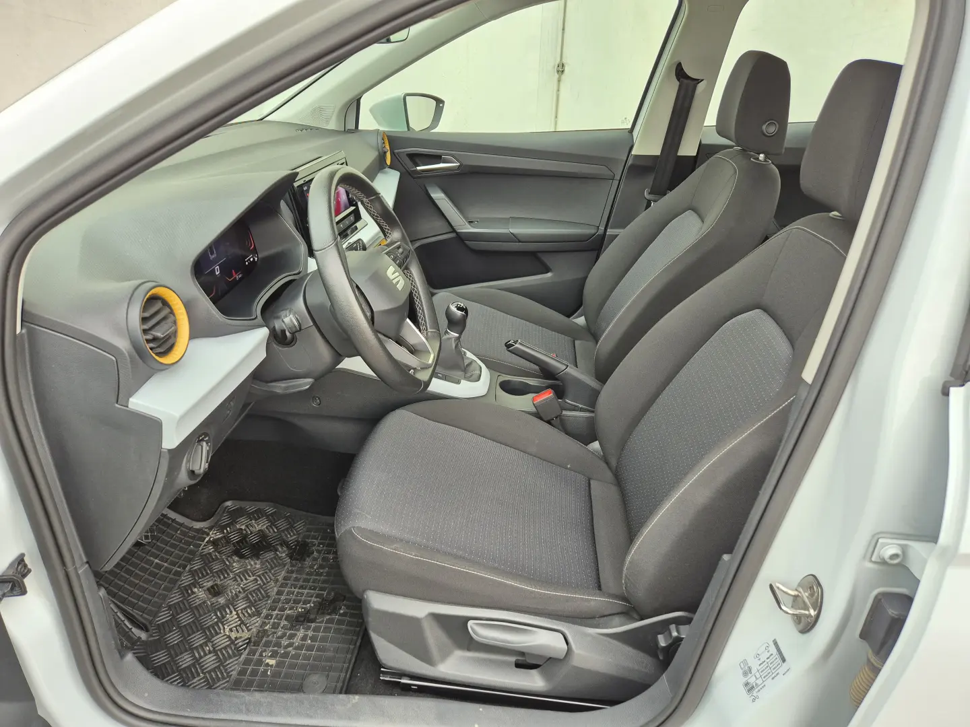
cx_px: 485
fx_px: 644
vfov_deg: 58.9
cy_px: 364
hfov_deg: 73.9
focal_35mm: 23
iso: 125
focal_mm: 5.4
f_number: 1.8
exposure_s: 1/180
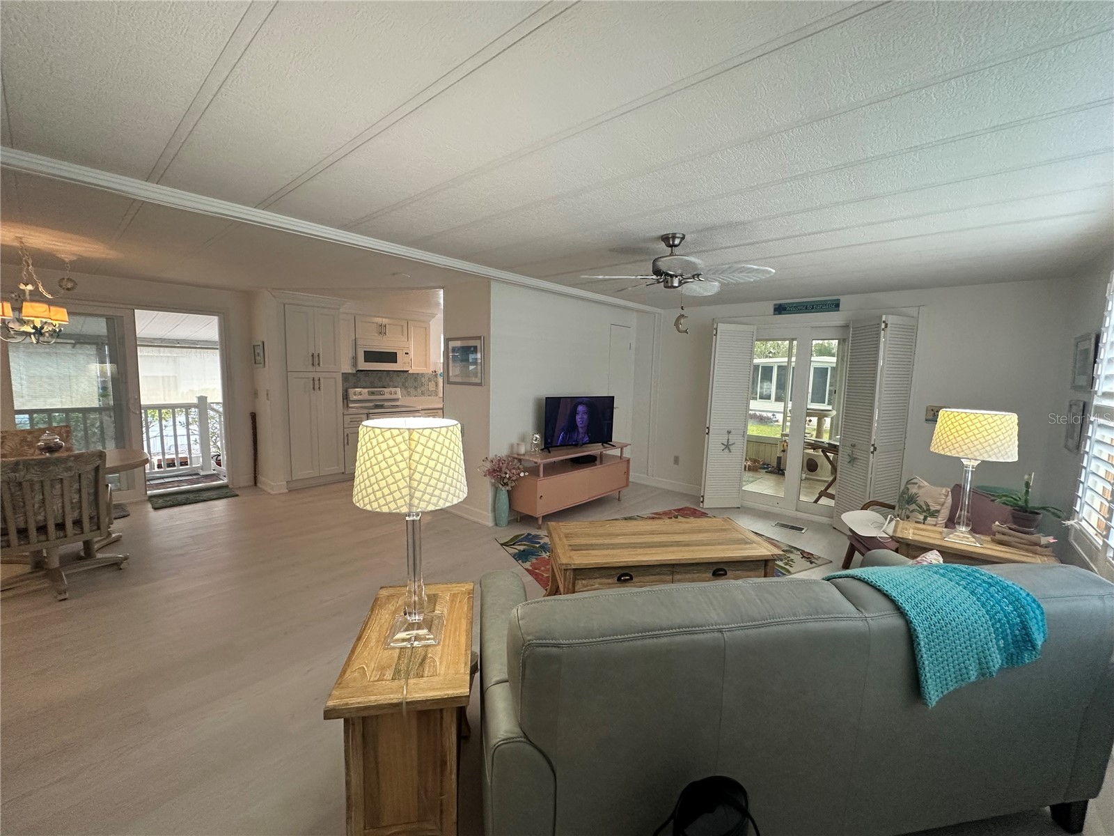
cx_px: 557
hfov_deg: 102.1
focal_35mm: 14
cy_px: 418
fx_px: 451
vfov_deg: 85.7
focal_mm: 2.22
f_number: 2.2
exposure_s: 1/120
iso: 250
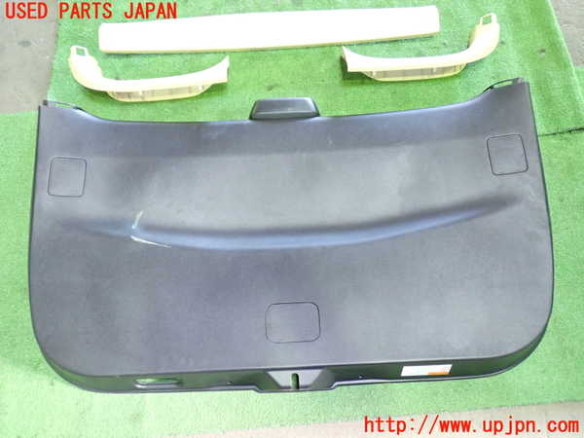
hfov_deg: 60.0
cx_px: 292
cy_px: 219
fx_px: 506
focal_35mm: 30
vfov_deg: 46.8
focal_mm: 5.4
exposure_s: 1/30
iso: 800
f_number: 2.3
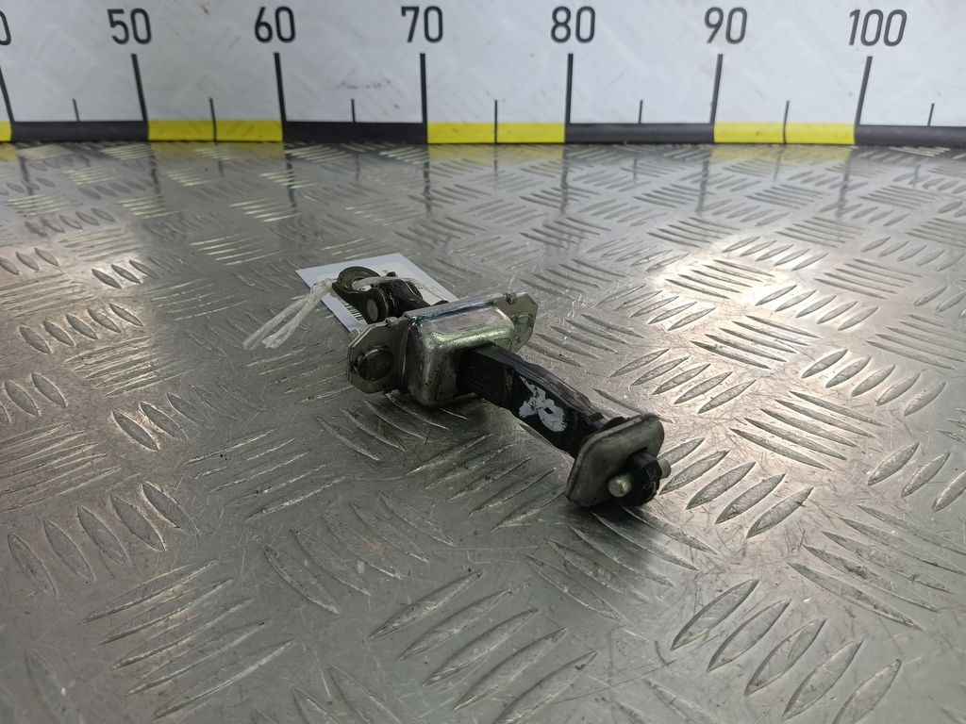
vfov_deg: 51.4
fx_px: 753
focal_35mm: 27
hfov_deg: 65.3
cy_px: 362
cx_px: 483
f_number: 1.6
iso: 90
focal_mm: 4.11
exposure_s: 1/100
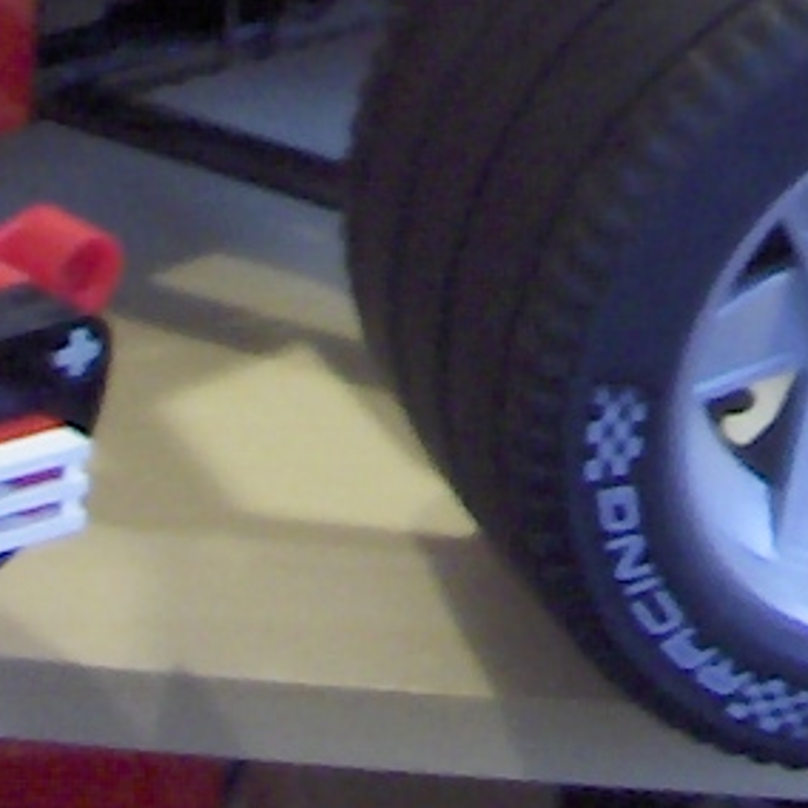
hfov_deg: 6.9
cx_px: 1095
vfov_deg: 6.9
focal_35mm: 251
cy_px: -324
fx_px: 6628
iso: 100
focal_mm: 5.8
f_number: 2.6
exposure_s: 1/4.72
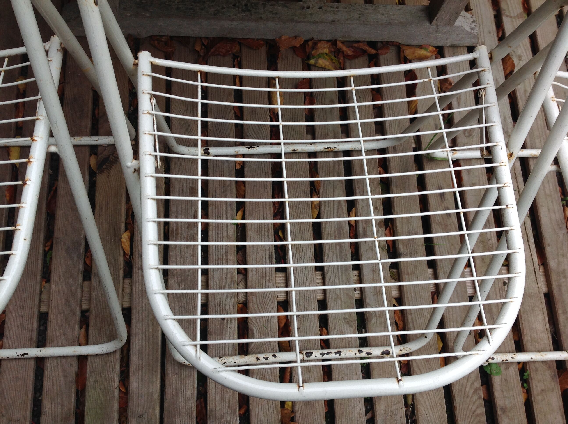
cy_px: 212
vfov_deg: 40.6
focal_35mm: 35
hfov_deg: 52.7
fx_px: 573
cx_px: 284
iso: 50
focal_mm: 4.28
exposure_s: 1/200
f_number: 2.4
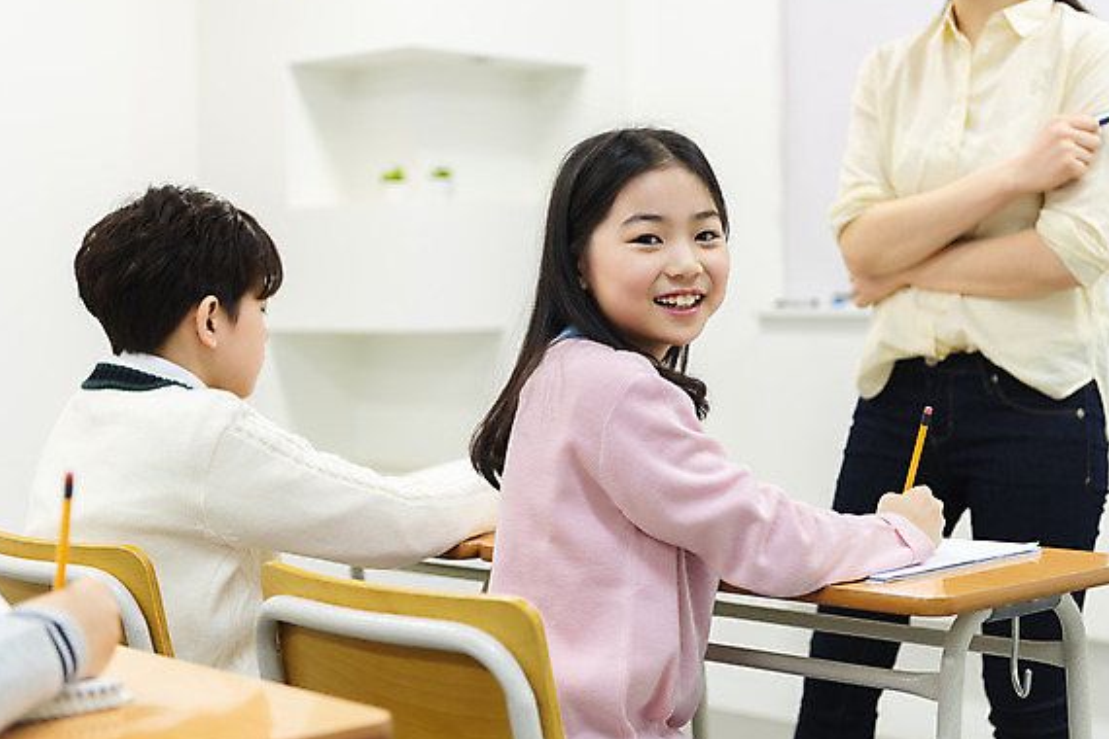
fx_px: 1879
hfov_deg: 32.9
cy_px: 362
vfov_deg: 22.3
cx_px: 544
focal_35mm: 61
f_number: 2.8
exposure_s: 1/100
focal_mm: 58
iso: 640
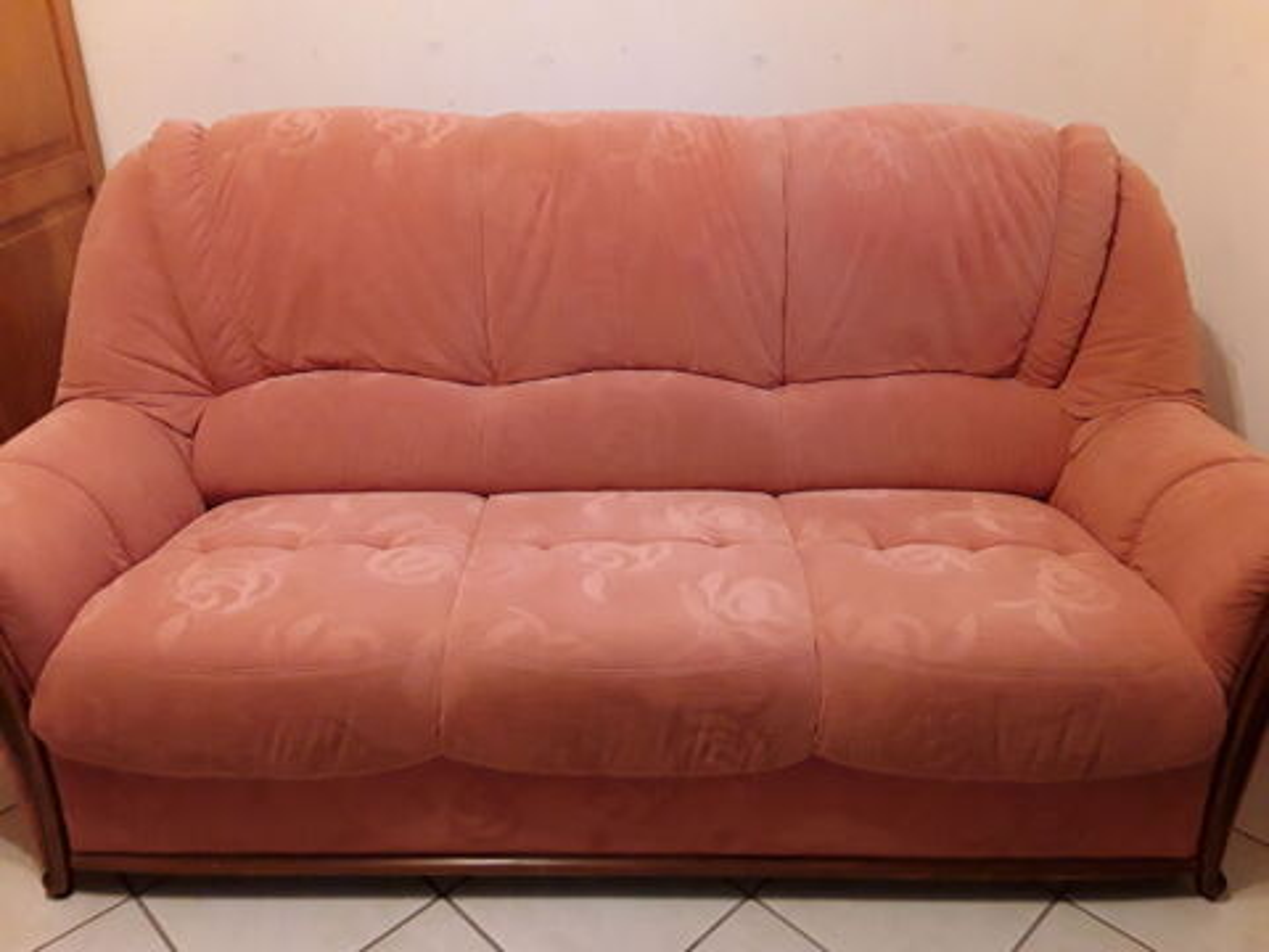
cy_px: 476
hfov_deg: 65.3
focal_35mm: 27
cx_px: 634
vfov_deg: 51.4
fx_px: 990
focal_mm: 2.91
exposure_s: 1/17
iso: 250
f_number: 1.9
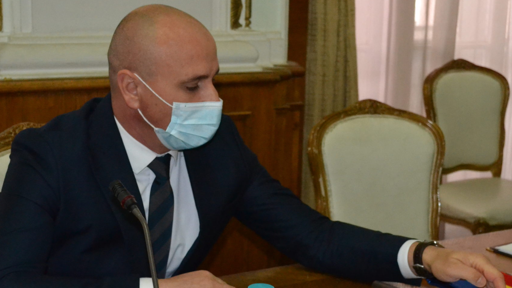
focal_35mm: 69
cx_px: 292
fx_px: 934
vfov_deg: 17.5
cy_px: 203
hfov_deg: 30.6
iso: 3200
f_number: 4.5
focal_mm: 29
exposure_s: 1/60
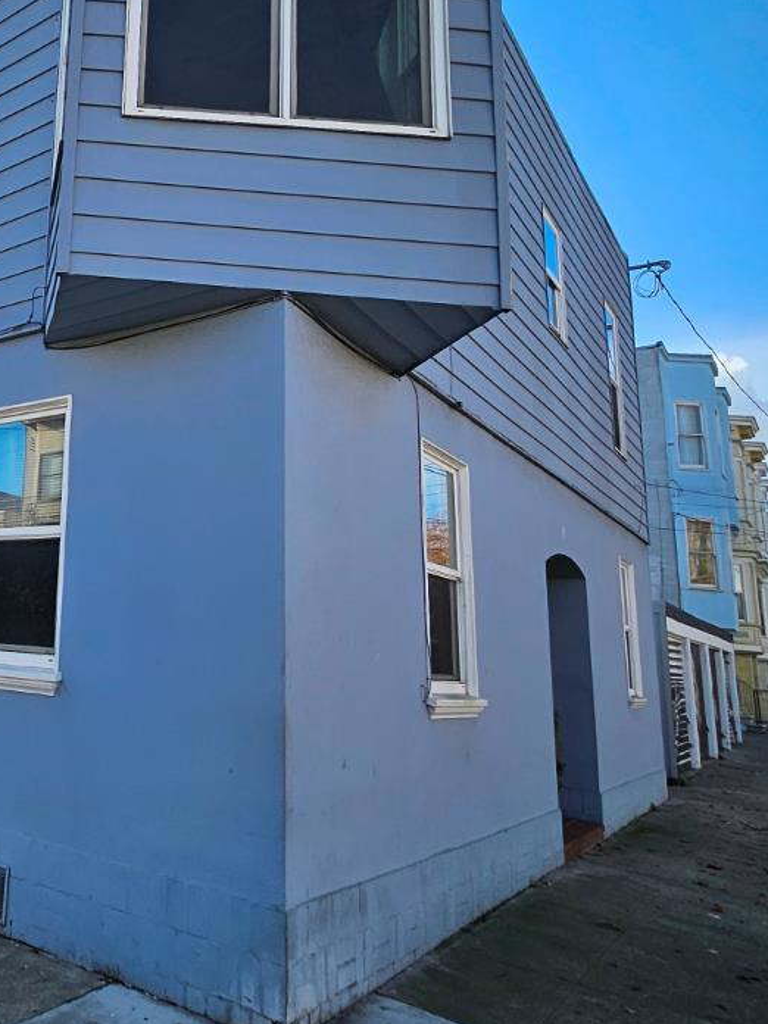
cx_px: 7
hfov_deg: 43.0
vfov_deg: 63.3
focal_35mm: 28
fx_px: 828
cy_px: 462
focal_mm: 1.74
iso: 32
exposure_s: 1/1000
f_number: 2.2
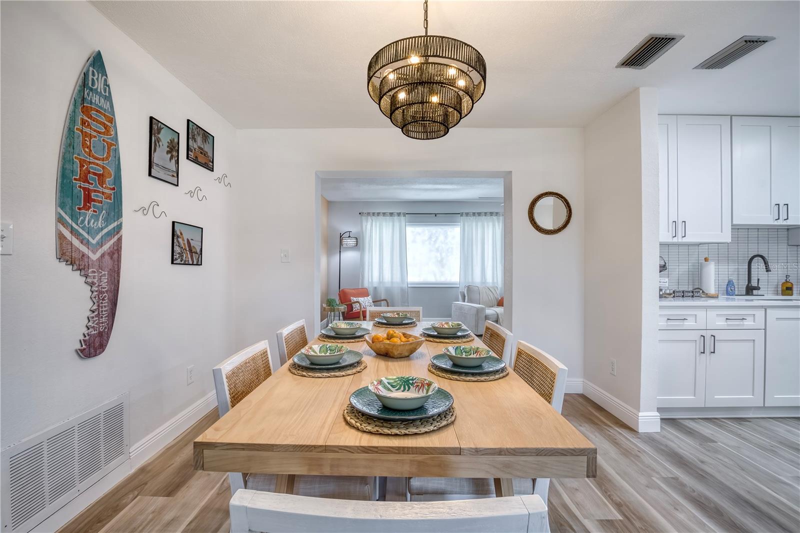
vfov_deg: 77.3
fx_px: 333
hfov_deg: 100.4
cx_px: 400
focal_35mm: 15
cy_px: 266
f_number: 8
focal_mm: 10
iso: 100
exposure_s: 1/4
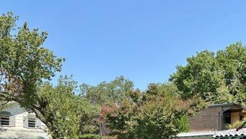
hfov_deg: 40.4
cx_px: 102
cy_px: 163
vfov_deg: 21.9
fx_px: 333
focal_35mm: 51
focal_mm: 5.96
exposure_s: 1/1949
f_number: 1.6
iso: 50
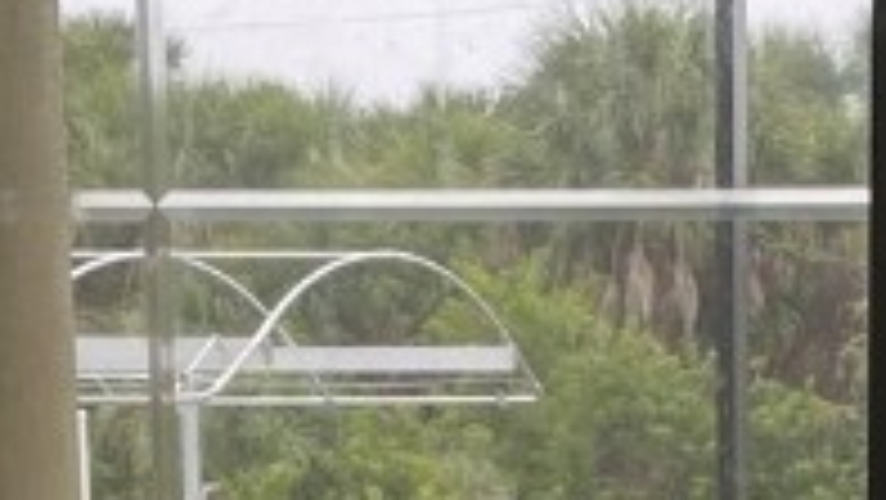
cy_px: 977
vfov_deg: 7.9
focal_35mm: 147
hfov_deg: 14.5
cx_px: 738
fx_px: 3455
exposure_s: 1/489
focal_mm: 4.2
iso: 32
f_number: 1.6
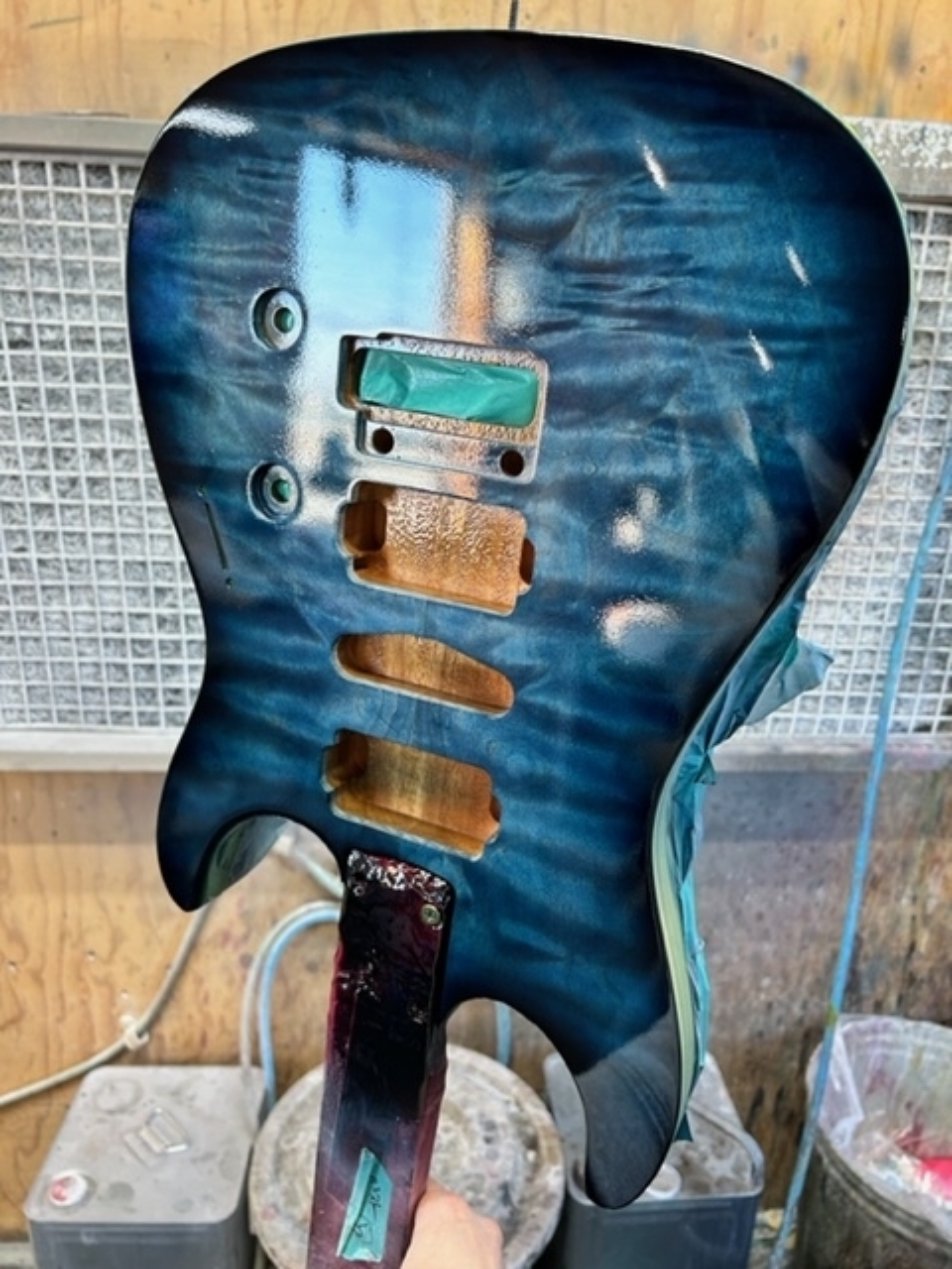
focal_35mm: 26
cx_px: 476
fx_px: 953
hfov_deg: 53.1
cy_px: 634
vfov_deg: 67.3
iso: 80
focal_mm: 5.7
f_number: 1.5
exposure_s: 1/50
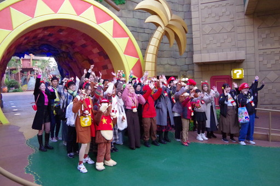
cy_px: 93
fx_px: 210
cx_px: 140
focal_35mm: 27
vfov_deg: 47.9
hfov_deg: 67.4
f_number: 5
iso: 6400
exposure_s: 1/400
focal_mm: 18
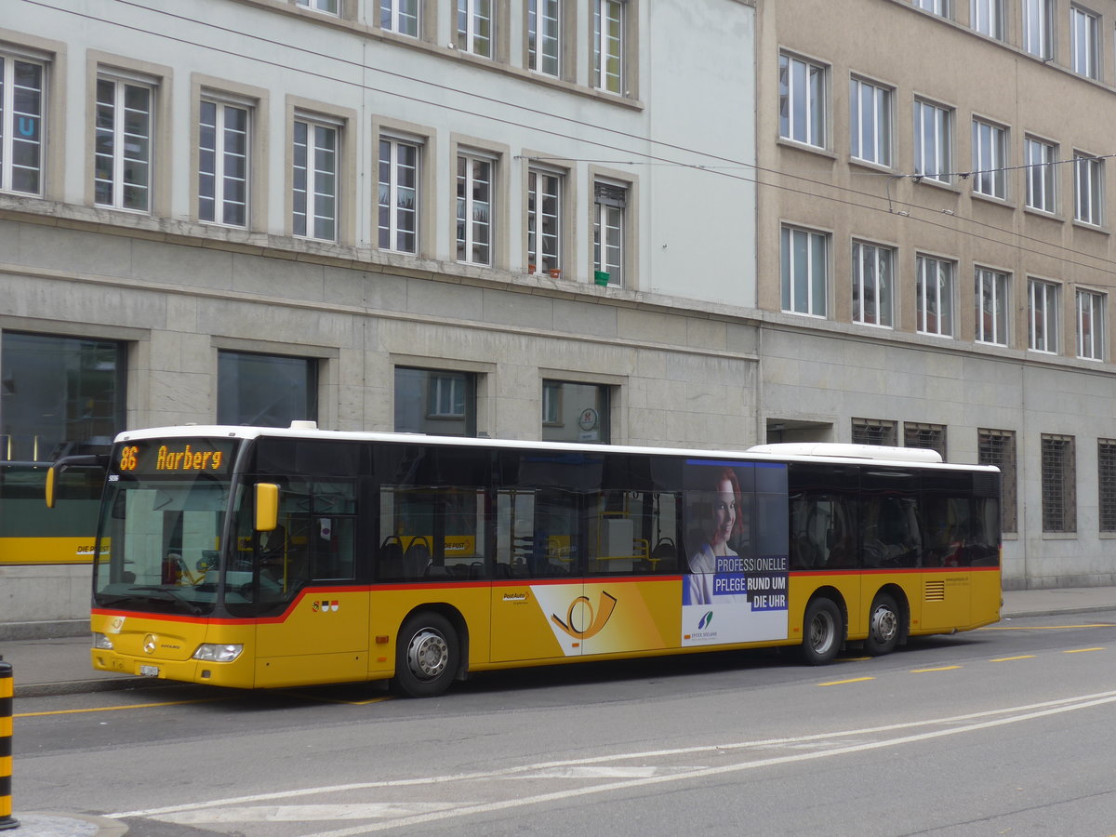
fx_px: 1773
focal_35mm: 55
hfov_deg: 34.9
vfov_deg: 26.6
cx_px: 558
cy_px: 418
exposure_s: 1/125
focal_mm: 11.3
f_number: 3.4
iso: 80
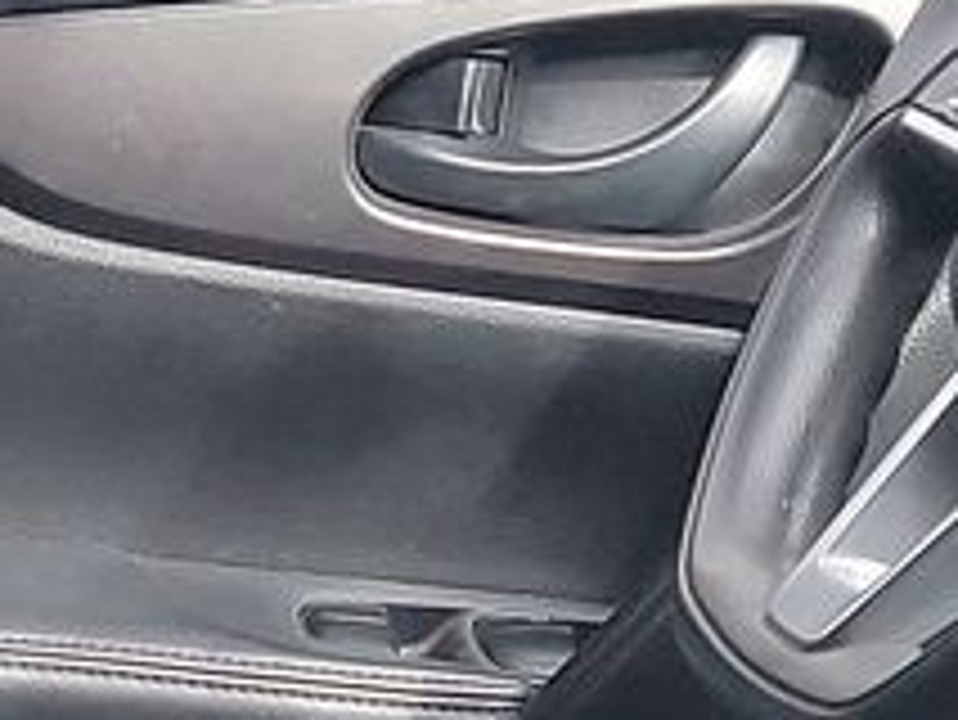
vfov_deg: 8.2
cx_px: -441
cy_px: 909
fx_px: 4984
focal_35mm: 180
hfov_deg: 10.6
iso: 323
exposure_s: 1/60
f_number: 1.8
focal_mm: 6.7
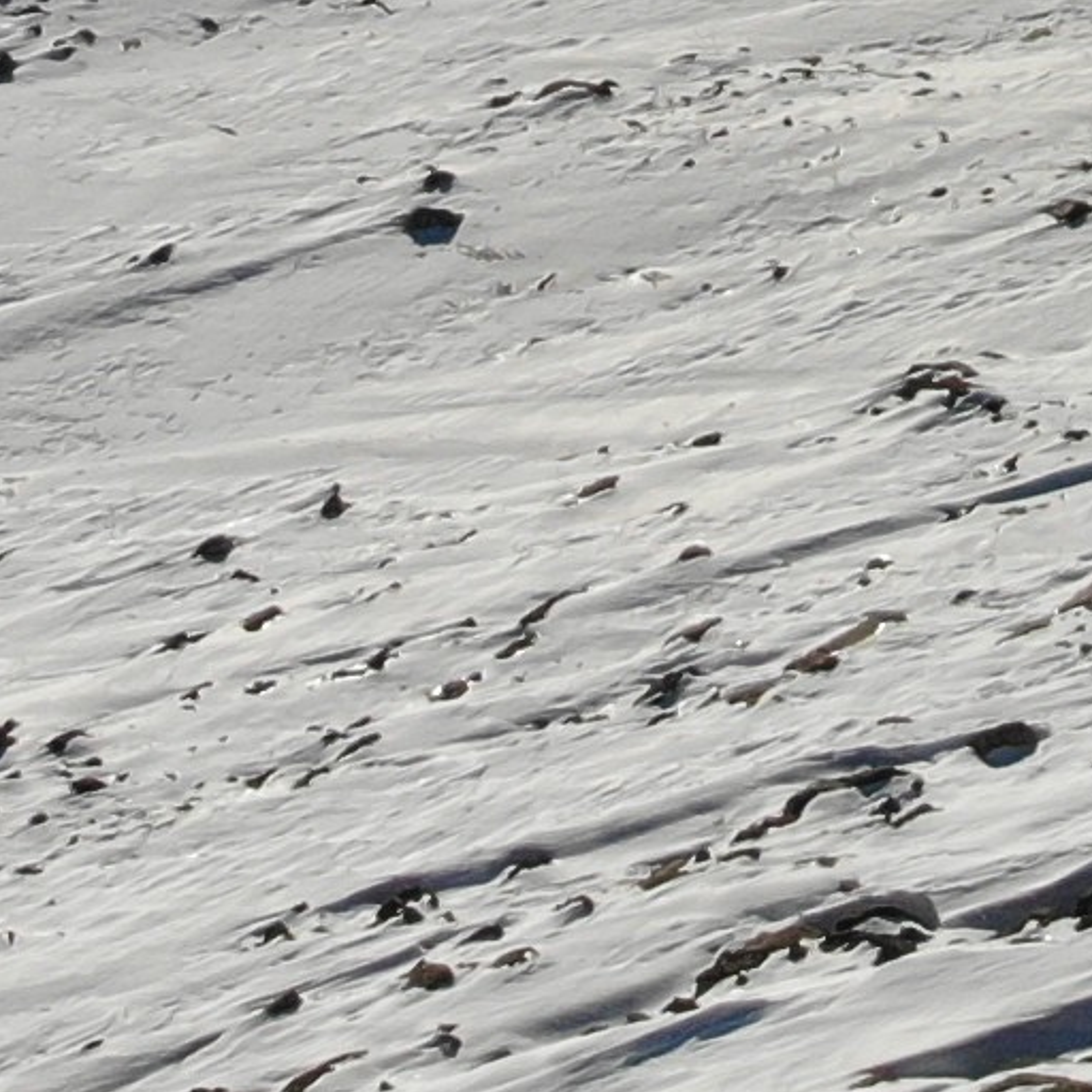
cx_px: 1165
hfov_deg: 10.3
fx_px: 5996
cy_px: -1792
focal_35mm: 168
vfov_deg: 9.0
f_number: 2.8
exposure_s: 1/3520
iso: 100
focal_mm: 4.5
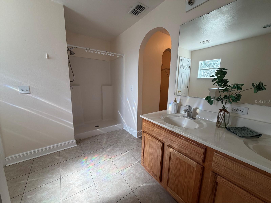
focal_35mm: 14
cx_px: 136
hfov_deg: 102.1
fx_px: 110
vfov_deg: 85.7
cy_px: 102
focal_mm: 2.22
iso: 125
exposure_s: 1/120
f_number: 2.2
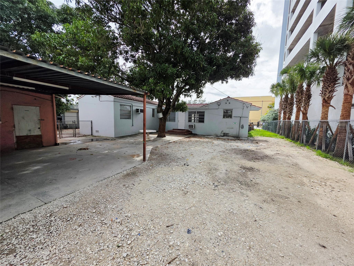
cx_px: 177
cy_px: 133
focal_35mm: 13
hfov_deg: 106.2
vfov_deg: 89.9
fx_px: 133
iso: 40
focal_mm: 2.2
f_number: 1.9
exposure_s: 1/2000
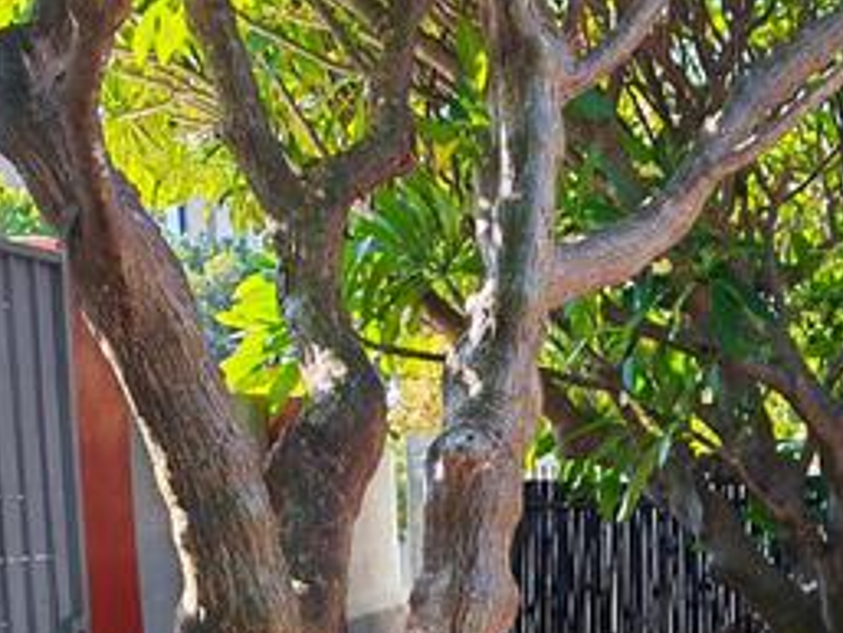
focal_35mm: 84
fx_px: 2047
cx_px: 879
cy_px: 771
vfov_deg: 16.8
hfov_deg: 22.2
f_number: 1.9
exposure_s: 1/190
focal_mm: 6.12
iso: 50
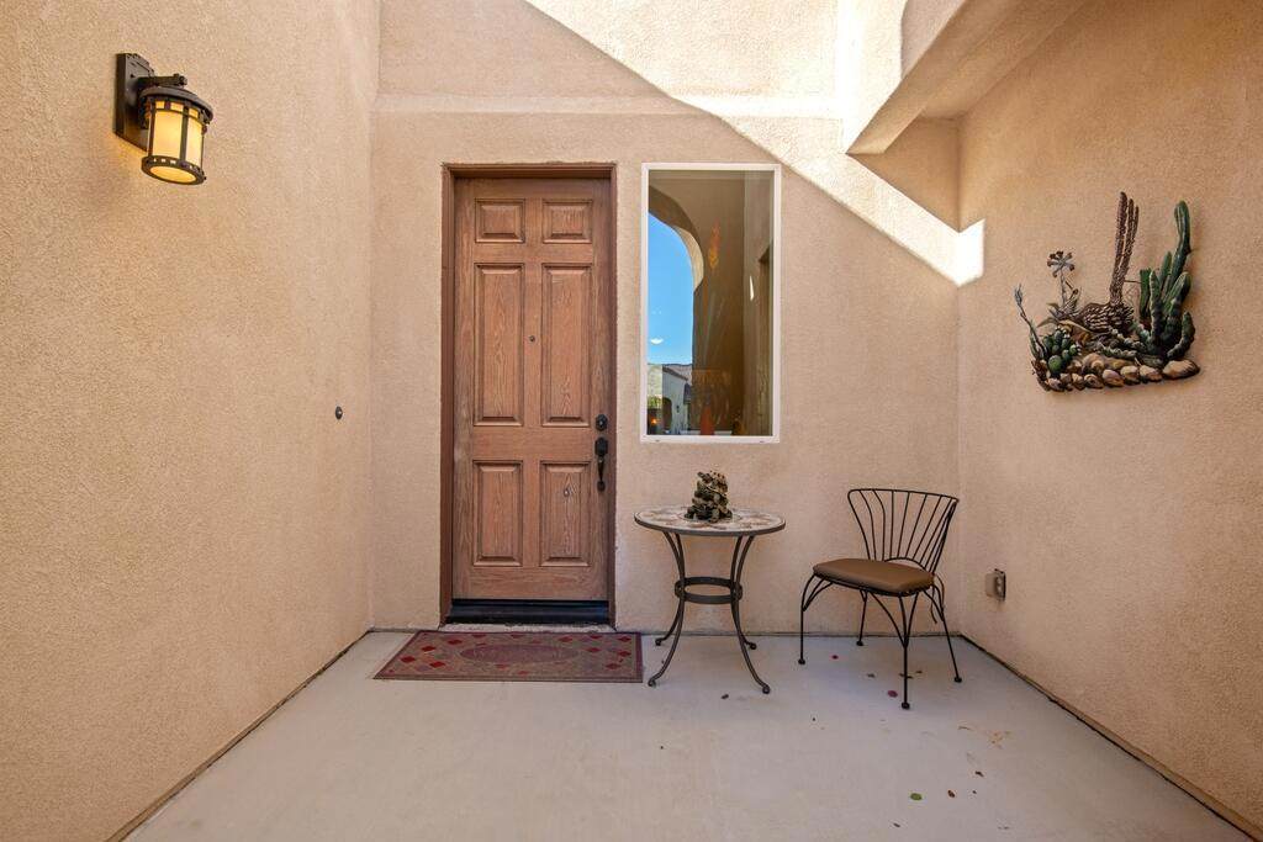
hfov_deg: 90.0
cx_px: 632
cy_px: 421
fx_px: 632
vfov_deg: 67.4
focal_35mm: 18
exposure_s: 1/160
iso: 64
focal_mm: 18
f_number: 8
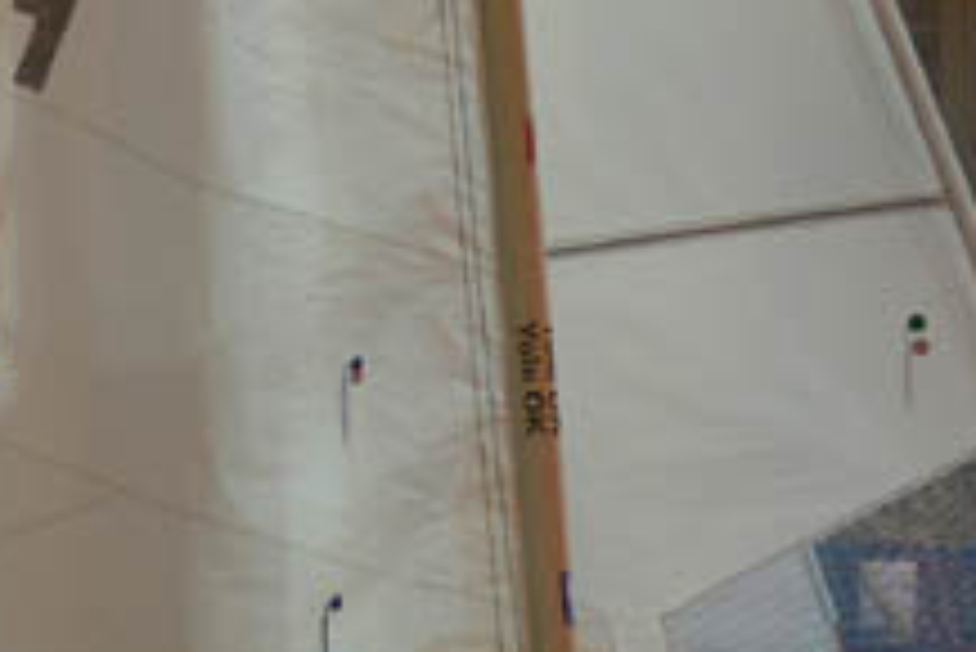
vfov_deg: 11.5
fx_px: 3201
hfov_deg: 17.3
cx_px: 290
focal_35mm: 118
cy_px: 677
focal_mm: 10.1
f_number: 3.2
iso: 80
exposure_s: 1/40
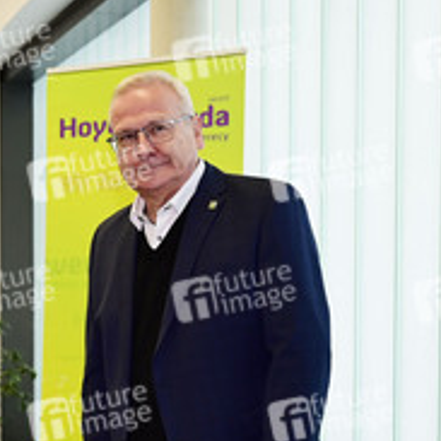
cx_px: 25
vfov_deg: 25.6
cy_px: 354
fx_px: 952
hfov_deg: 25.1
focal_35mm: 66
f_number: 3.5
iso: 800
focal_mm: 31.5
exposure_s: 1/200
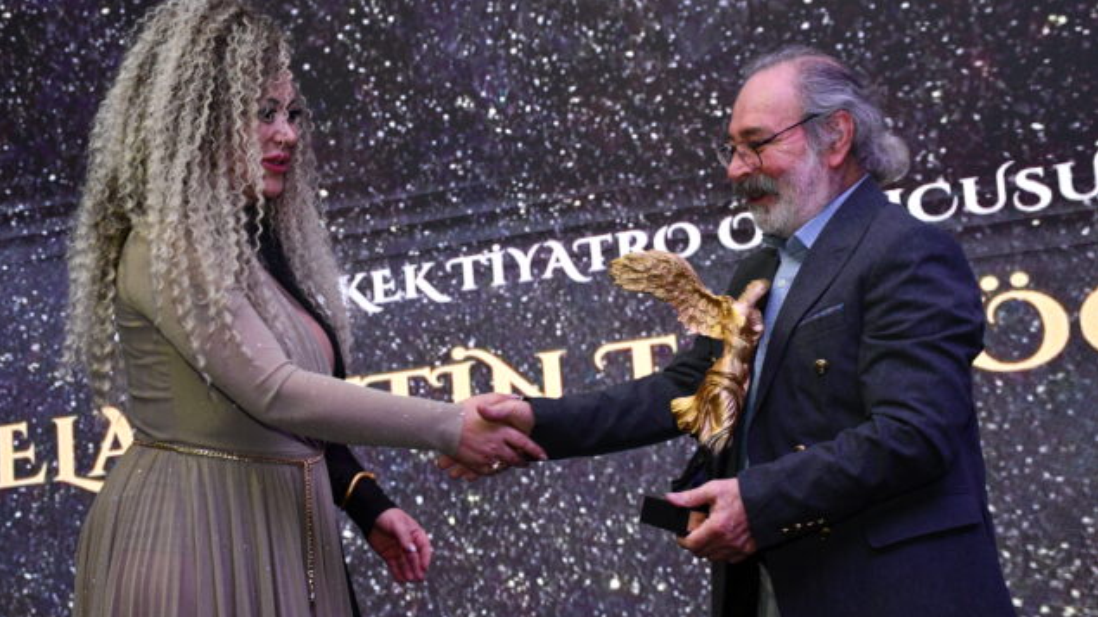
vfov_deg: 18.0
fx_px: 1950
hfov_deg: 31.4
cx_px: 544
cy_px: 287
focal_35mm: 67
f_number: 4.5
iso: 1800
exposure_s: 1/60
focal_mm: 42
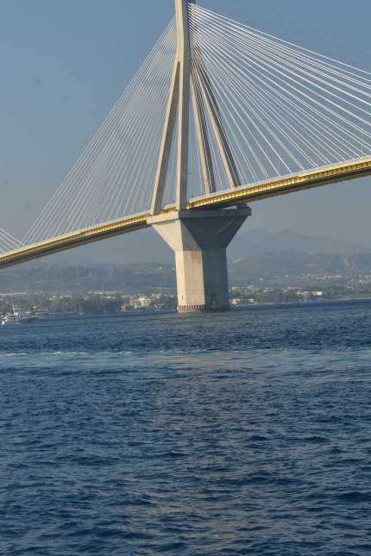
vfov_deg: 18.9
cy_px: 283
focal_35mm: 108
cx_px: 48
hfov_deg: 12.6
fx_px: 1669
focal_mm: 58
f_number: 13
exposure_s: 1/320
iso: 720
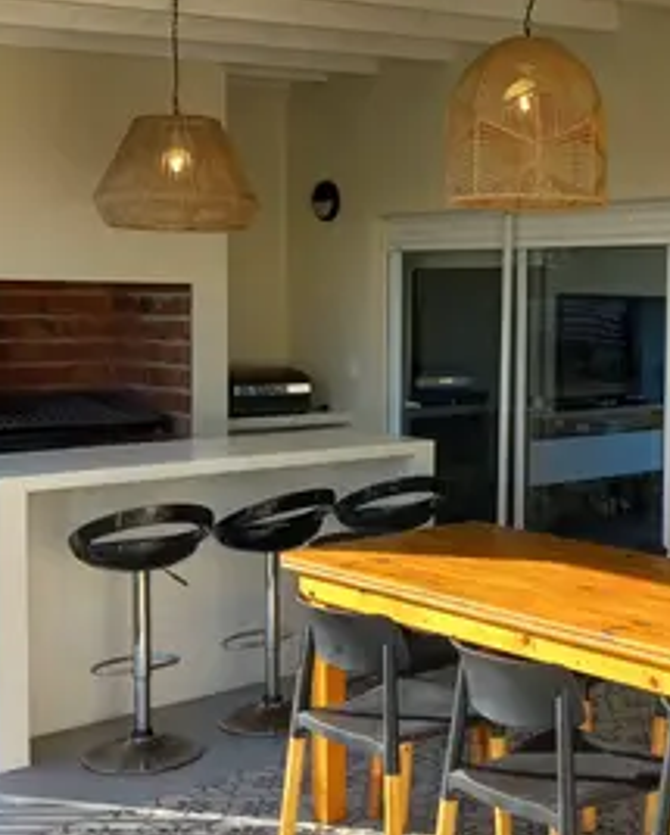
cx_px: 564
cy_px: 386
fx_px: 990
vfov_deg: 45.7
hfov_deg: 35.8
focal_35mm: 40
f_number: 1.8
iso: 25
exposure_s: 1/217
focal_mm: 4.6
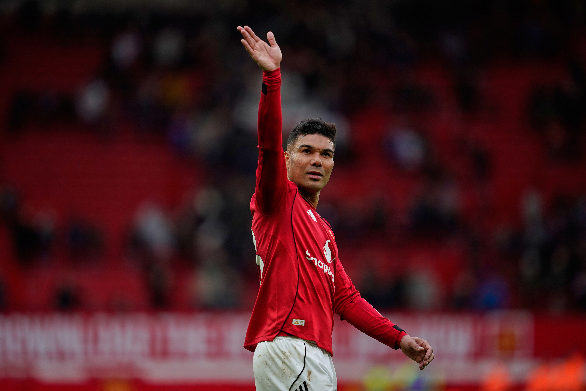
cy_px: 196
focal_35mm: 400
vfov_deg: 3.4
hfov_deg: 5.2
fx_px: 6511
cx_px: 293
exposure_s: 1/2500
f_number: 2.8
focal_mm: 400
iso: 1000
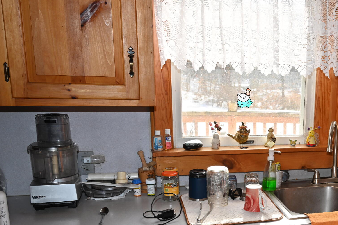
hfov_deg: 38.0
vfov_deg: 27.5
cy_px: 179
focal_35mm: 48
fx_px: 451
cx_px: 312
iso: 125
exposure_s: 1/125
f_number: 5.6
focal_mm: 24
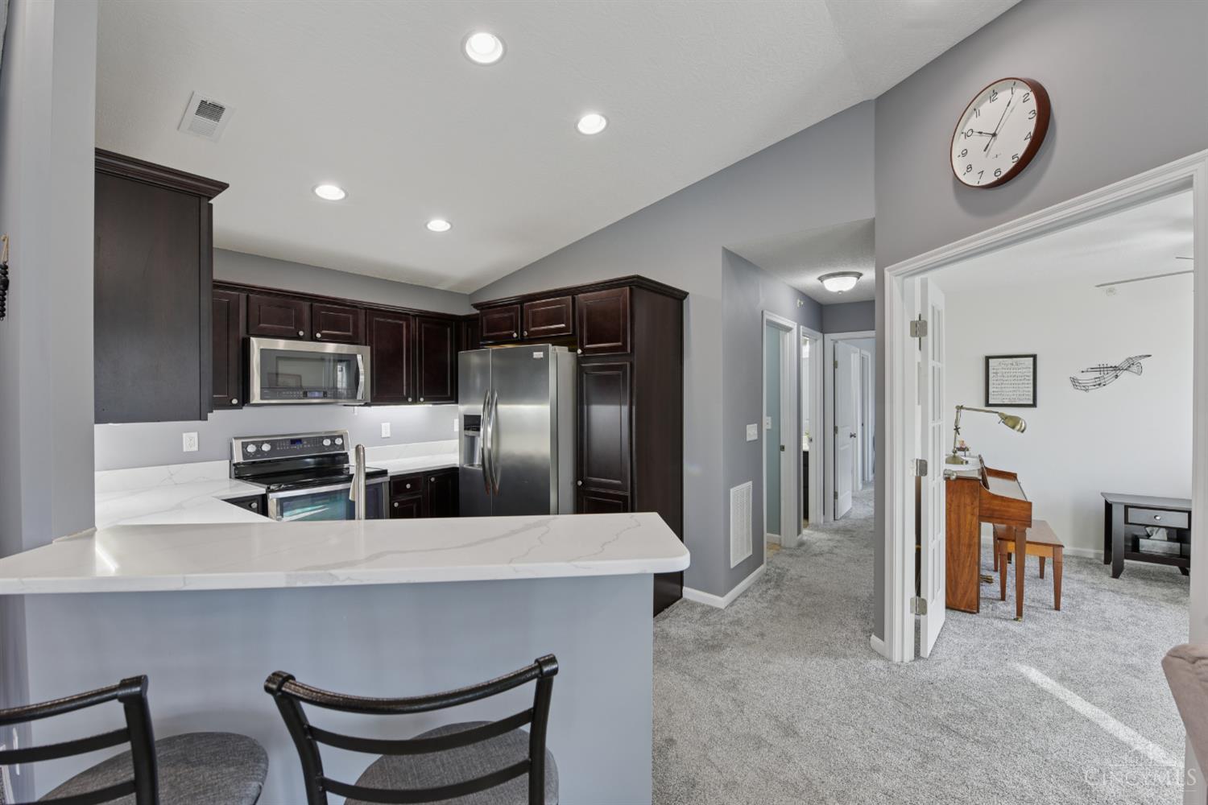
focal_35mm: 15
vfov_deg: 77.3
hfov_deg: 100.4
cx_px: 604
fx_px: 503
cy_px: 402
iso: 400
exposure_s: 1/30
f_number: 8
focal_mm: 15
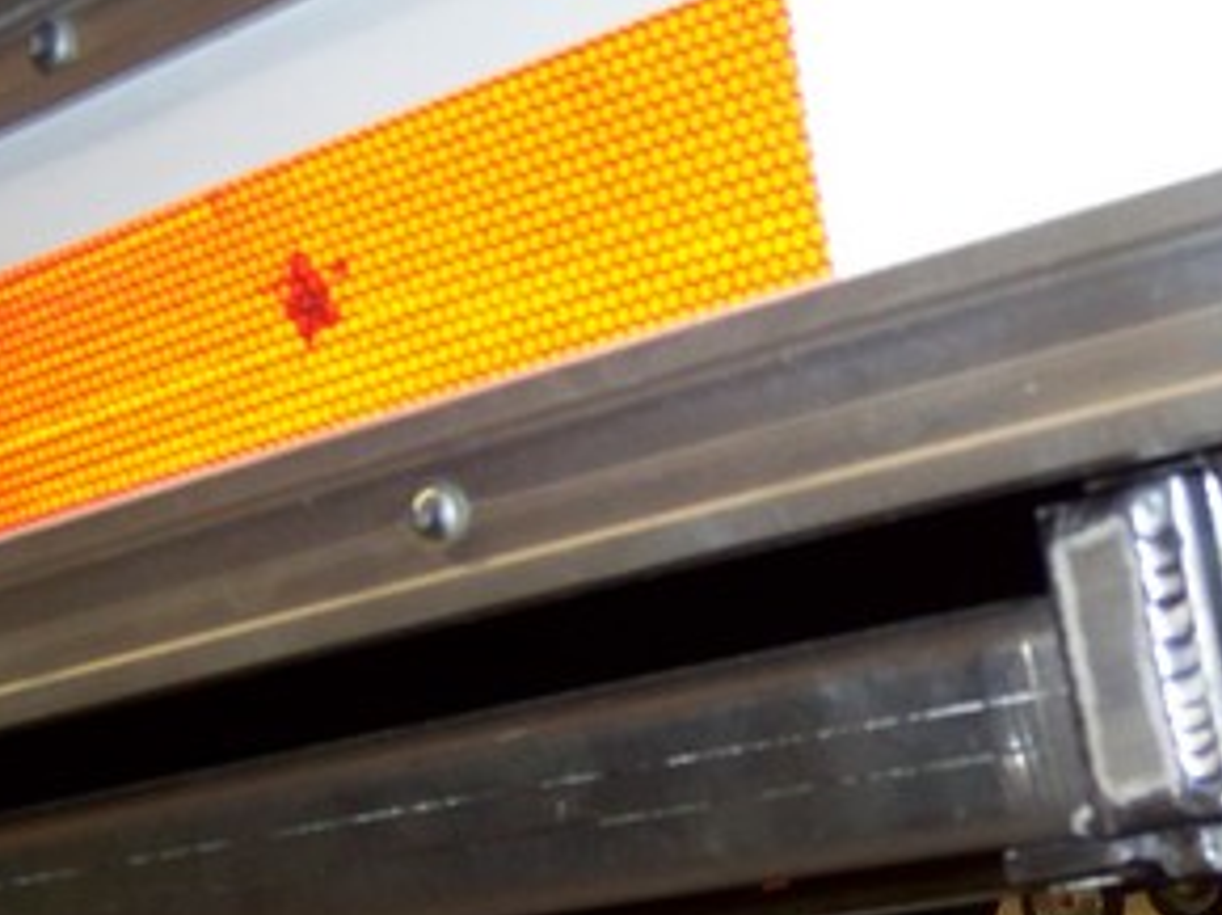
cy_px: 761
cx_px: 1226
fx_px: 3069
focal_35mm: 87
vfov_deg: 16.8
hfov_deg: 21.7
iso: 200
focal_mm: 5.85
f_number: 2.8
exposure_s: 1/30
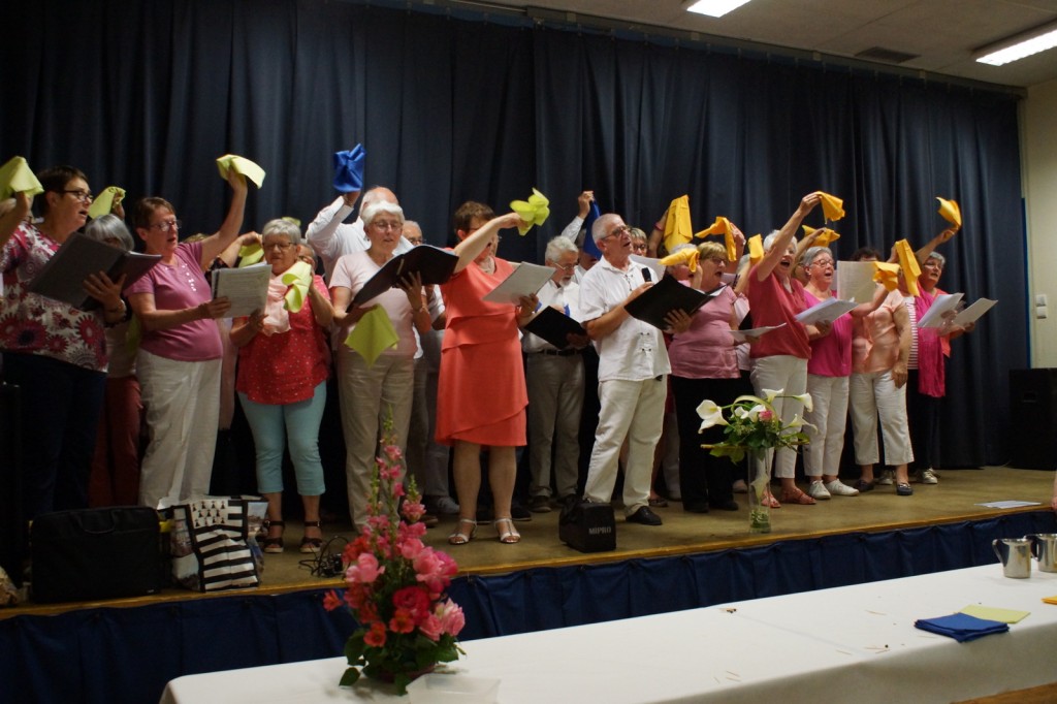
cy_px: 352
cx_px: 528
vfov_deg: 36.8
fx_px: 1057
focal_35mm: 36
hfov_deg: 53.1
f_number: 4.5
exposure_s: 1/80
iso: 1600
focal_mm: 24
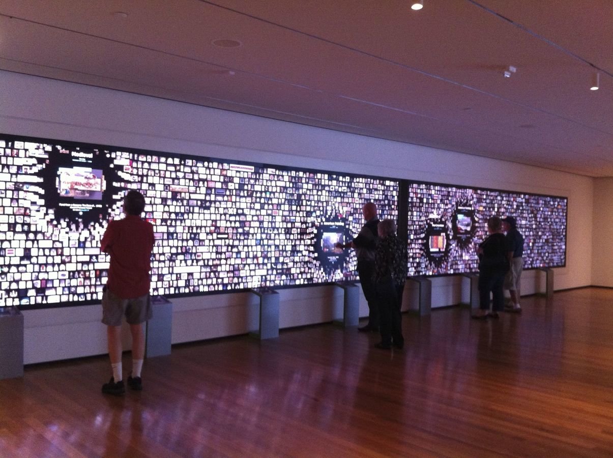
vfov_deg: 40.6
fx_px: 619
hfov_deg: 52.7
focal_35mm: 35
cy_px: 229
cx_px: 306
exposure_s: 1/17
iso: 320
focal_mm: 3.85
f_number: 2.8
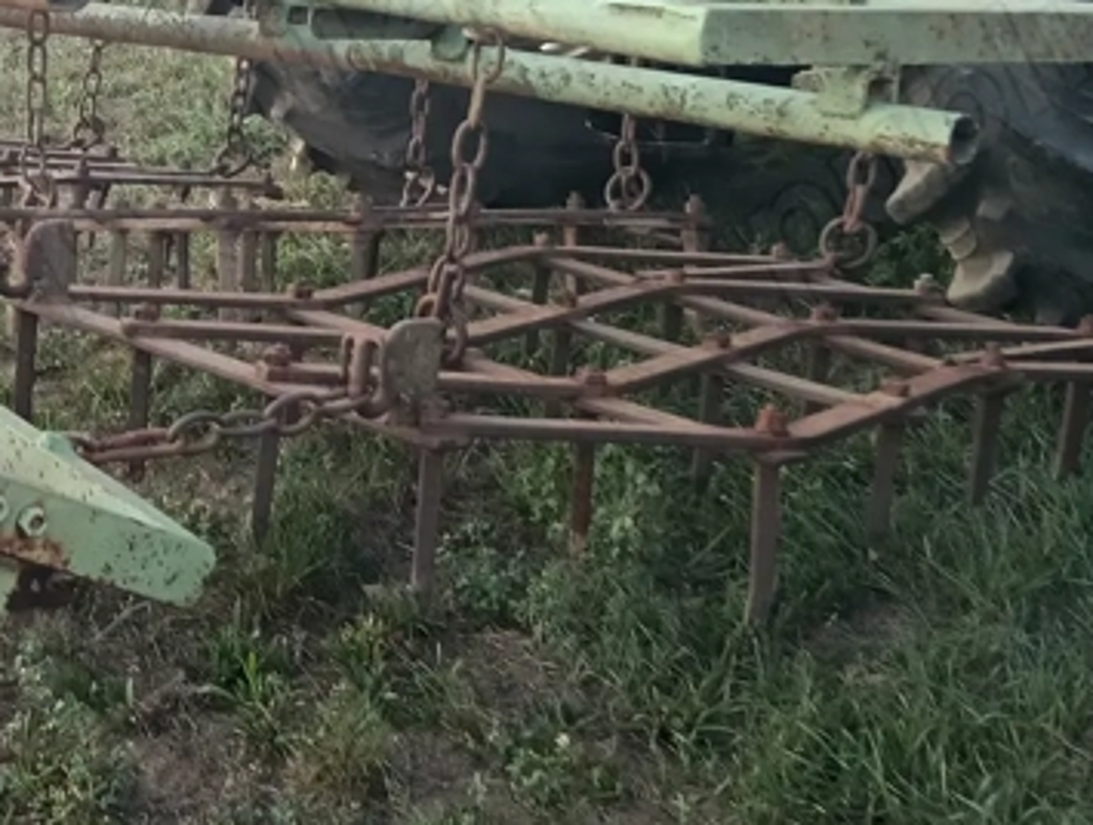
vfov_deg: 19.1
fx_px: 2405
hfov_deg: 24.4
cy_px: 94
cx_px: -9
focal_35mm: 76
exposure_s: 1/33.3
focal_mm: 3.98
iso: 64
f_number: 1.8
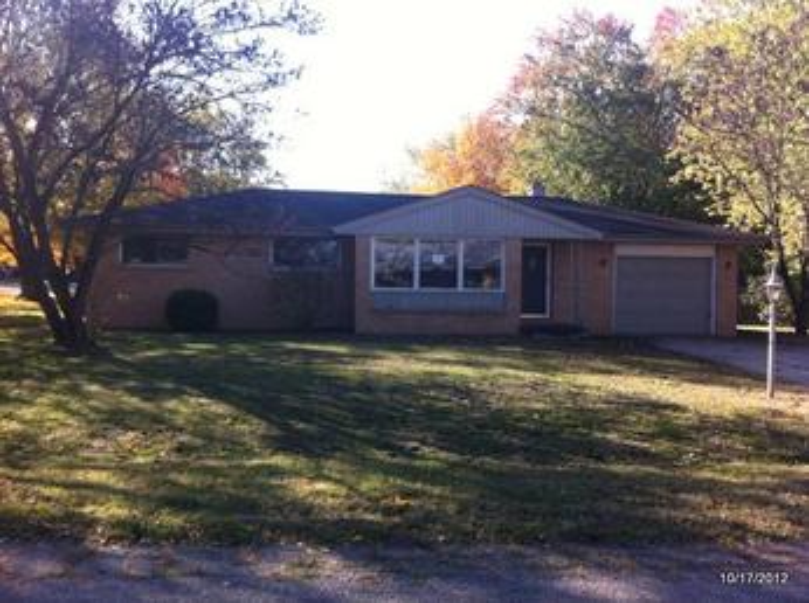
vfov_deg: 40.6
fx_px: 816
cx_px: 404
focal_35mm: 35
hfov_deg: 52.7
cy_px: 302
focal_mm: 3.85
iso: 80
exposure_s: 1/347
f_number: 2.8
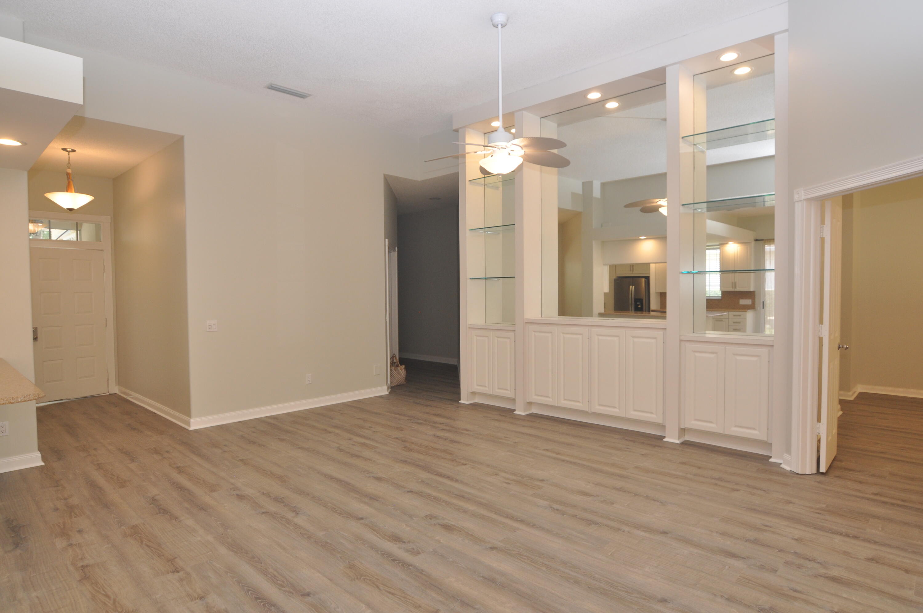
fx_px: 499
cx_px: 462
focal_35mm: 20
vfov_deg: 63.1
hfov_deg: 85.5
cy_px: 306
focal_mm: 13
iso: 400
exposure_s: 1/80
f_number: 4.5
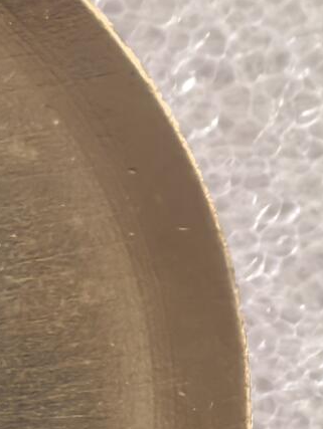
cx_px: -309
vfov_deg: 3.8
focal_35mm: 518
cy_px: 259
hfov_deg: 2.9
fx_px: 6435
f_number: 3
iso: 200
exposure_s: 1/50
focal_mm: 14.6
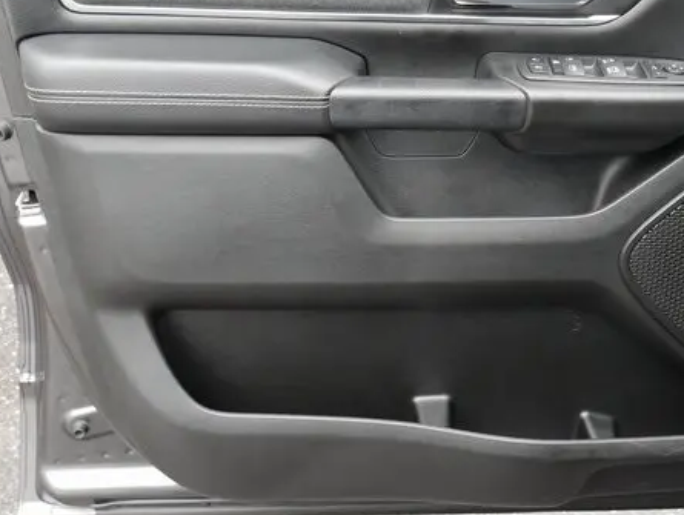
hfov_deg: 40.8
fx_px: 910
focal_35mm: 46
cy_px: 174
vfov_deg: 31.4
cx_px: 444
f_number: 5
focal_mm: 16
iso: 800
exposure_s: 1/30
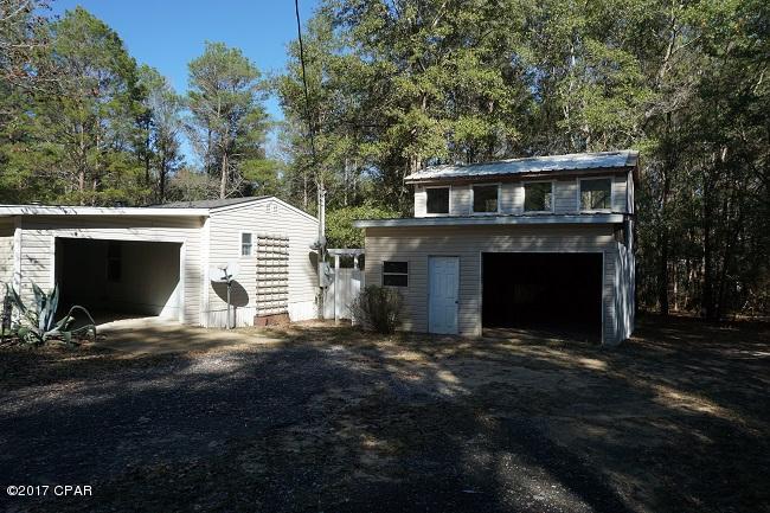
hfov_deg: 73.8
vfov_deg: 53.1
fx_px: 513
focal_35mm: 24
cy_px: 256
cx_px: 385
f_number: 9
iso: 100
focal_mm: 16
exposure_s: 1/160
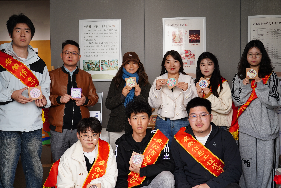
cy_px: 94
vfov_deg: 35.9
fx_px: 289
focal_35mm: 37
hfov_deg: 51.9
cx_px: 140
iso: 400
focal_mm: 37
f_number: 5.6
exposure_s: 1/100
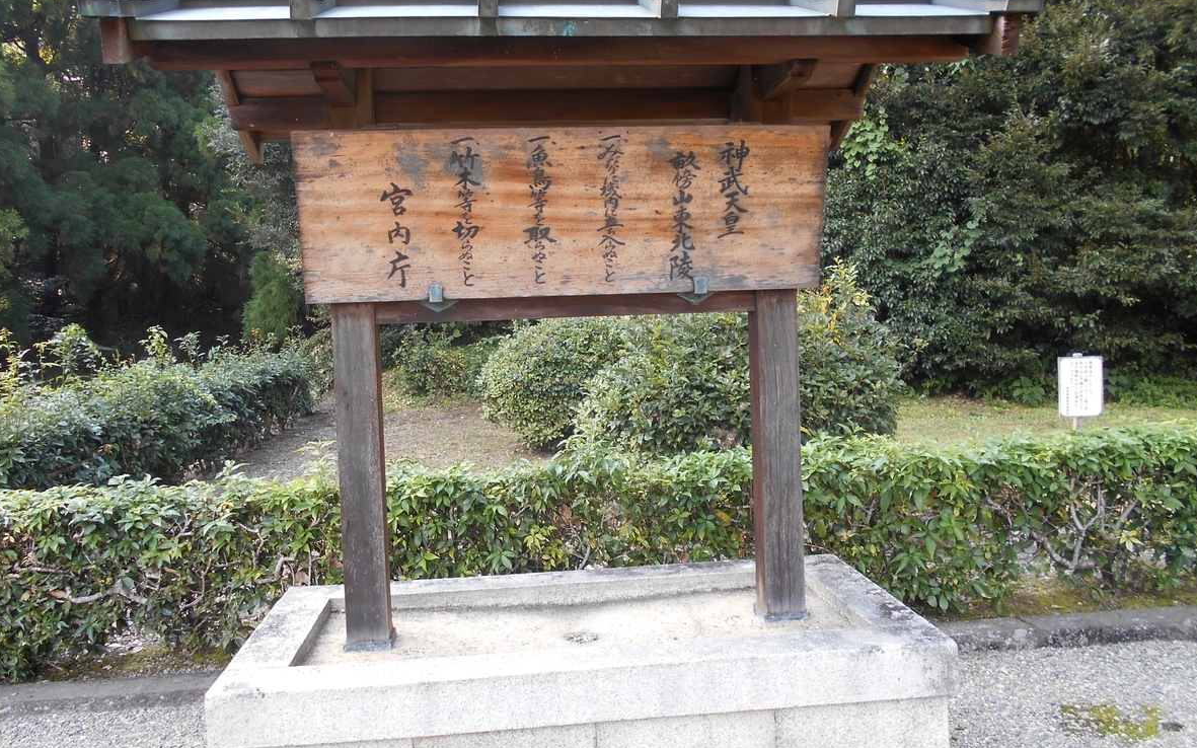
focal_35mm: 28
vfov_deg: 44.5
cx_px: 604
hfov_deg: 66.5
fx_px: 913
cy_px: 348
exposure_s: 1/40
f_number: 3.2
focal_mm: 4.6
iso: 80
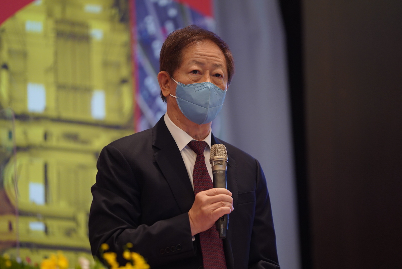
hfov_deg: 10.4
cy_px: 134
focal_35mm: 198
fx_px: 2213
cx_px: 201
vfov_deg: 6.9
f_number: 2.8
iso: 2000
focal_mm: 198
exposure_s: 1/200
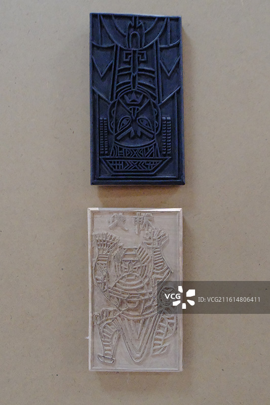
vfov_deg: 67.4
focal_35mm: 27
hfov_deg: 47.9
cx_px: 135
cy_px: 202
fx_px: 304
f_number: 16
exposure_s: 1/20
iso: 12800
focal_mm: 18
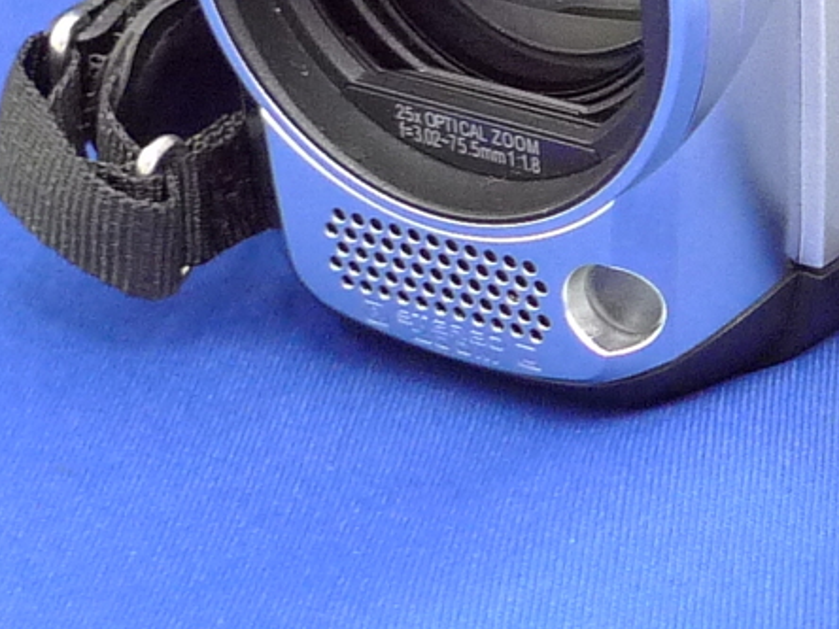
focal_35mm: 127
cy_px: -43
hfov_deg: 15.0
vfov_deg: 11.5
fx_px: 3078
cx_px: 975
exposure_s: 1/30
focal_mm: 5.4
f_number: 2.1
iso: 400
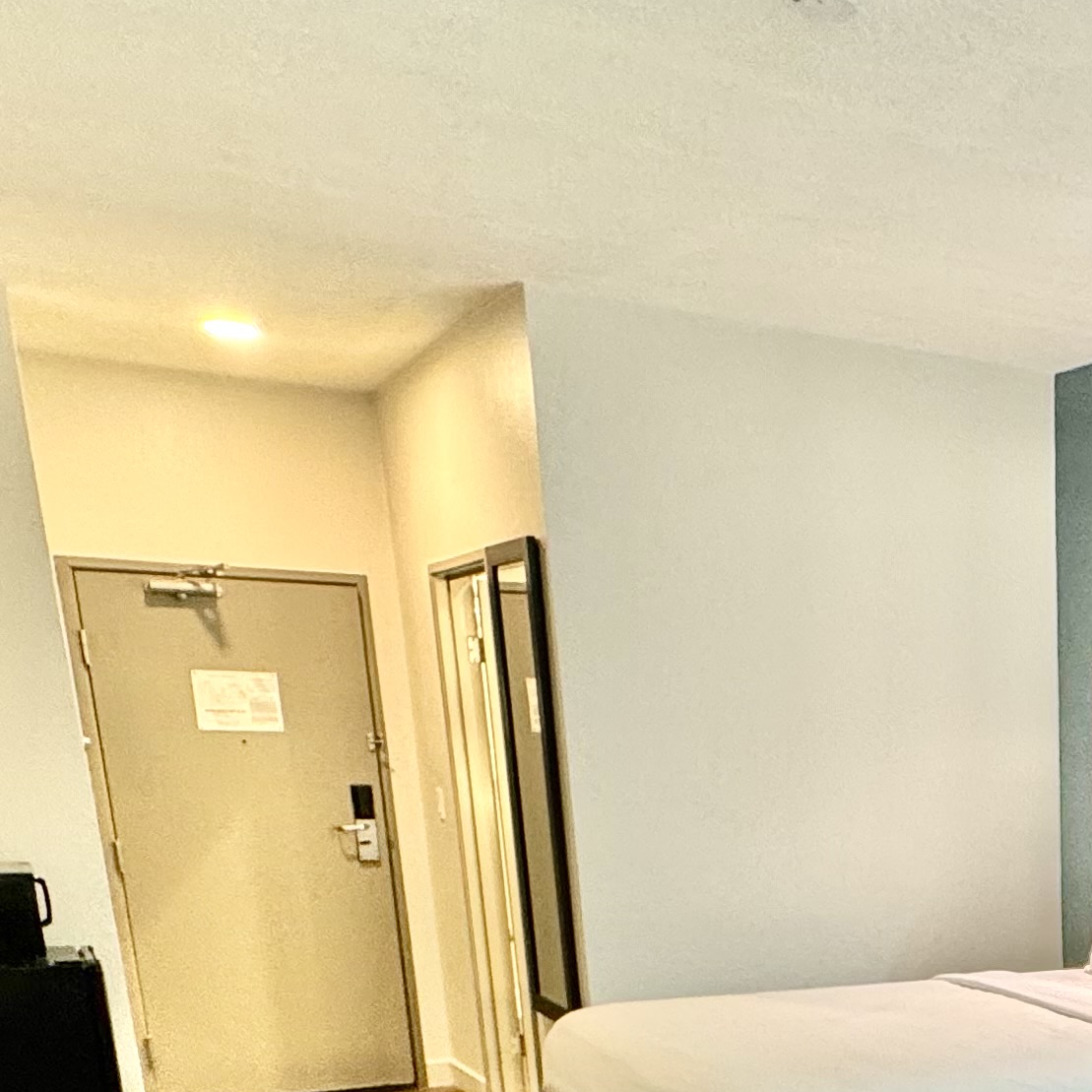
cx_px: 1229
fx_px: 1606
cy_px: 1157
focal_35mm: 45
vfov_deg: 33.5
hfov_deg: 32.6
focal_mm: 2.22
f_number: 2.2
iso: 200
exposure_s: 1/60
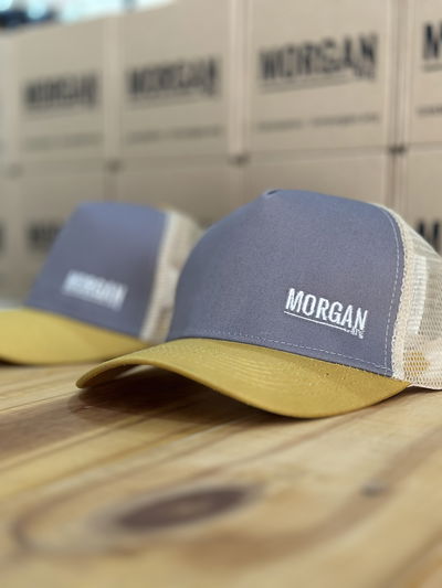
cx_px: 221
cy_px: 294
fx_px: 817
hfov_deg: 30.3
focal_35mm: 48
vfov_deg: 39.6
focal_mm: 6.86
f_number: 1.78
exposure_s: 1/60
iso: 250
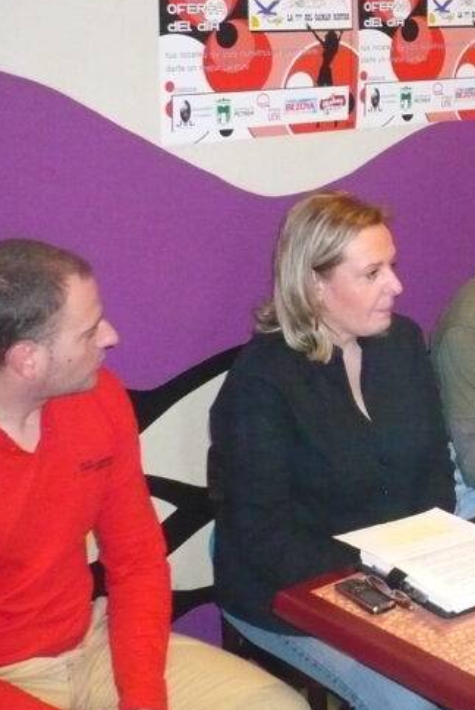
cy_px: 274
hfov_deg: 17.4
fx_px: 1423
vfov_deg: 28.0
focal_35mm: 72
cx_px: 670
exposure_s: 1/30
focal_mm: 5.8
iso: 640
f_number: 2.8
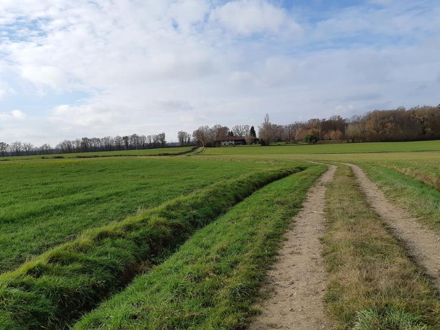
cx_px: 223
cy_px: 171
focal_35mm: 28
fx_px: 356
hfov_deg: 63.4
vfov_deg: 49.7
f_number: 1.7
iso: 40
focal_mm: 3.93
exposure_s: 1/1880
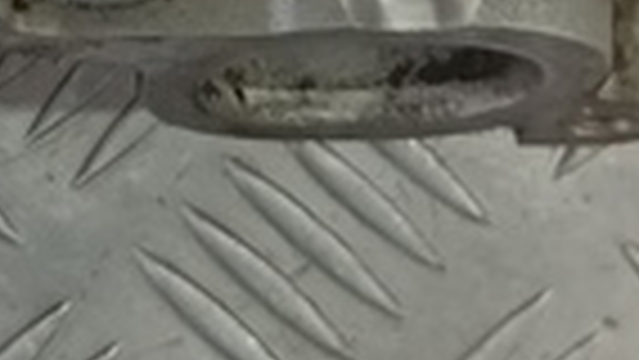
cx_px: -526
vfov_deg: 5.2
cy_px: -950
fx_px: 3593
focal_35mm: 212
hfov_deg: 9.6
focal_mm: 4.11
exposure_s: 1/50
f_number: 1.6
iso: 140
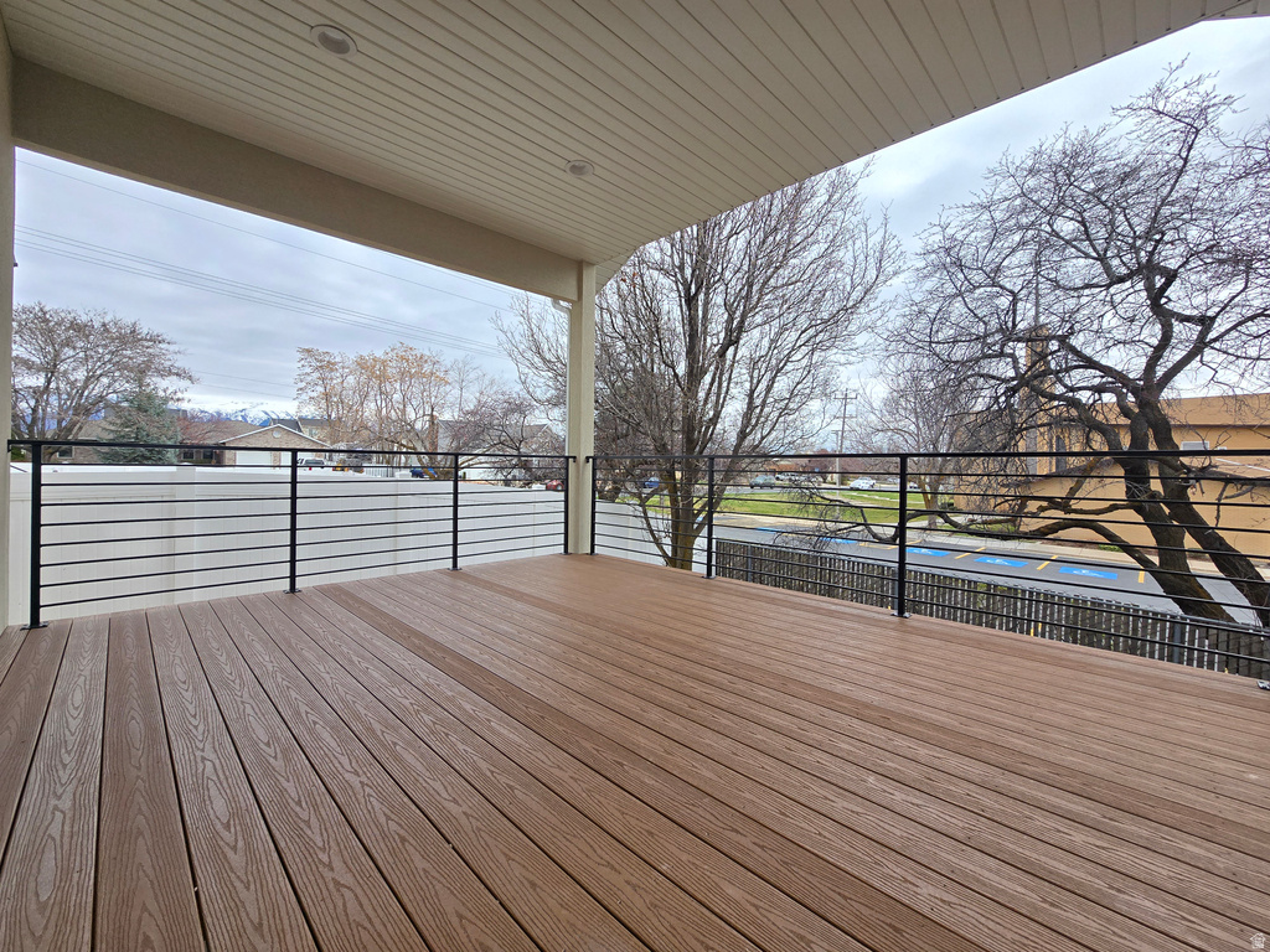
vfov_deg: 89.9
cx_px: 635
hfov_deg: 106.2
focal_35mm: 13
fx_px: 477
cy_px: 476
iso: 50
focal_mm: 2.2
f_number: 2.2
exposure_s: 1/1182
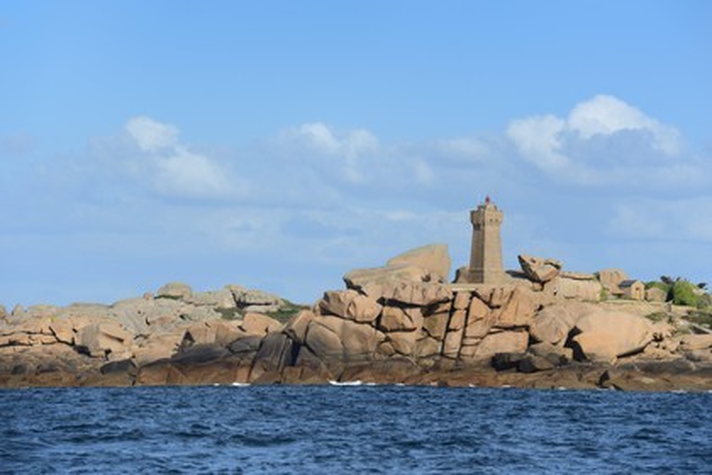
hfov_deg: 11.4
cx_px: 356
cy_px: 238
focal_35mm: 180
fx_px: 3560
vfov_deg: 7.6
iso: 400
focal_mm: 180
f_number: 8
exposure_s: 1/1600
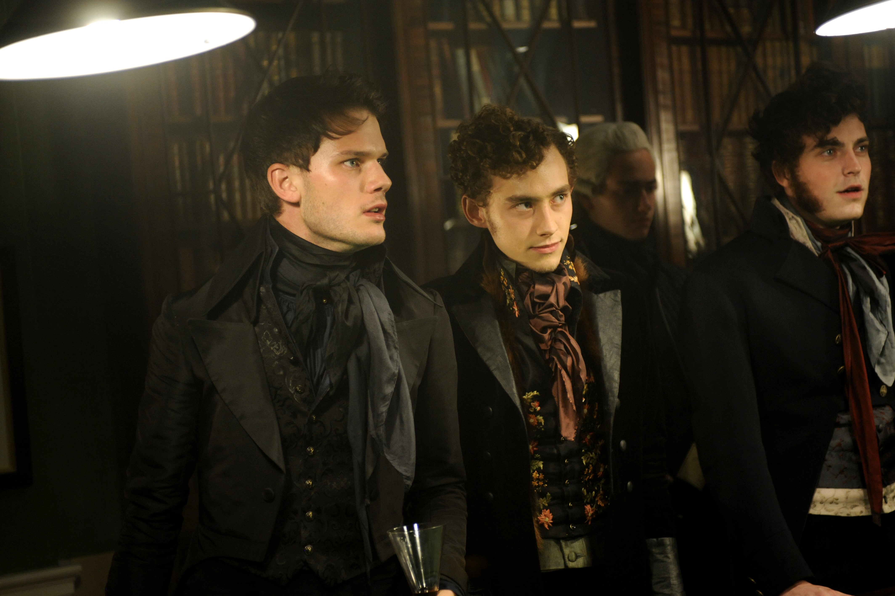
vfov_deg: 20.9
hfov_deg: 31.0
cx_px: 448
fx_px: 1615
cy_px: 298
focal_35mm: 65
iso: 2000
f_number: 2.8
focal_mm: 65
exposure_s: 1/60
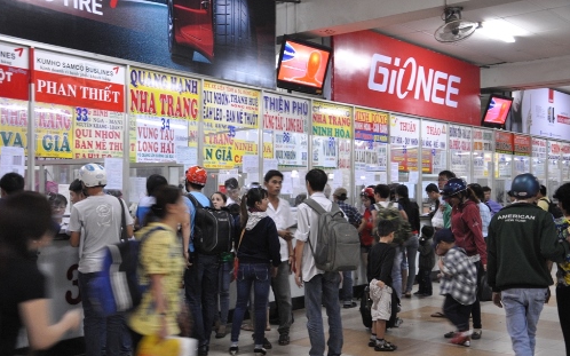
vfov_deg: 28.0
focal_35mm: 46
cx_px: 285
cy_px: 185
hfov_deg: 43.5
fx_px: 714
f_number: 4.2
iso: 1600
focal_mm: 30
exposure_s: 1/25
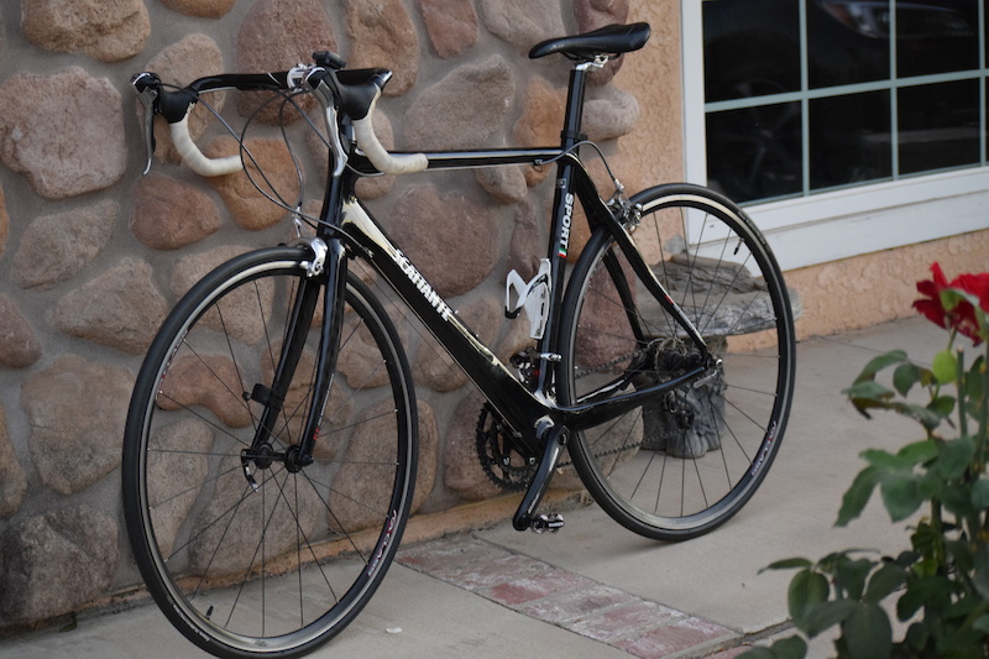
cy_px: 330
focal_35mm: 82
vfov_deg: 16.5
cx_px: 494
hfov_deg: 24.6
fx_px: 2266
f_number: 4
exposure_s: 1/60
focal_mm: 55
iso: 2200
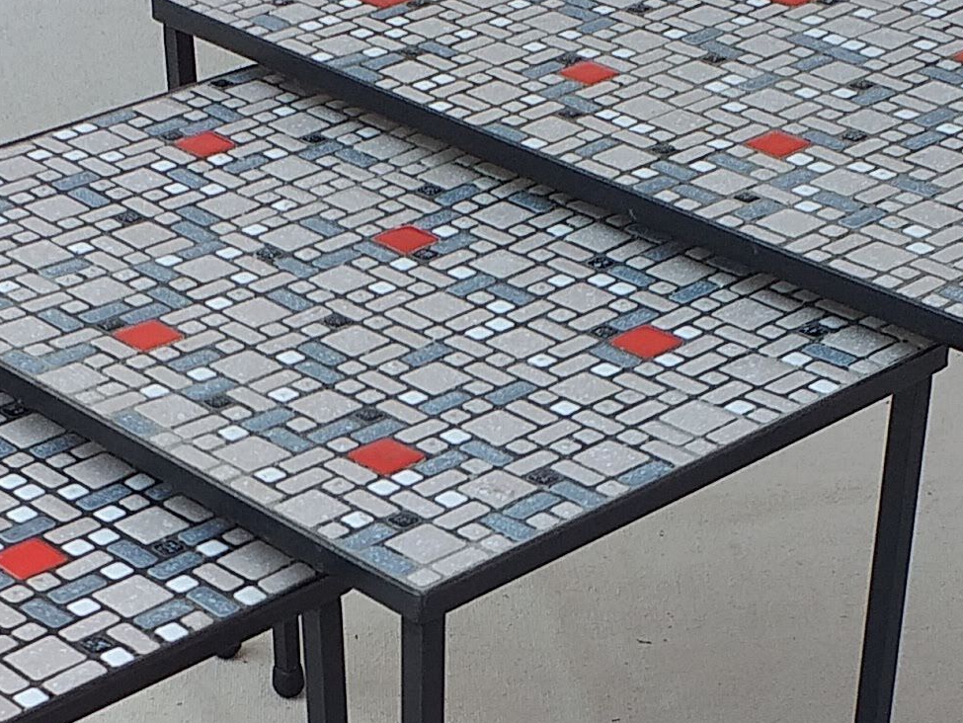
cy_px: 728
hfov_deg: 22.5
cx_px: 376
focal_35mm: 87
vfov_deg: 16.6
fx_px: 2421
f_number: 1.9
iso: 40
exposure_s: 1/488
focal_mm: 3.6
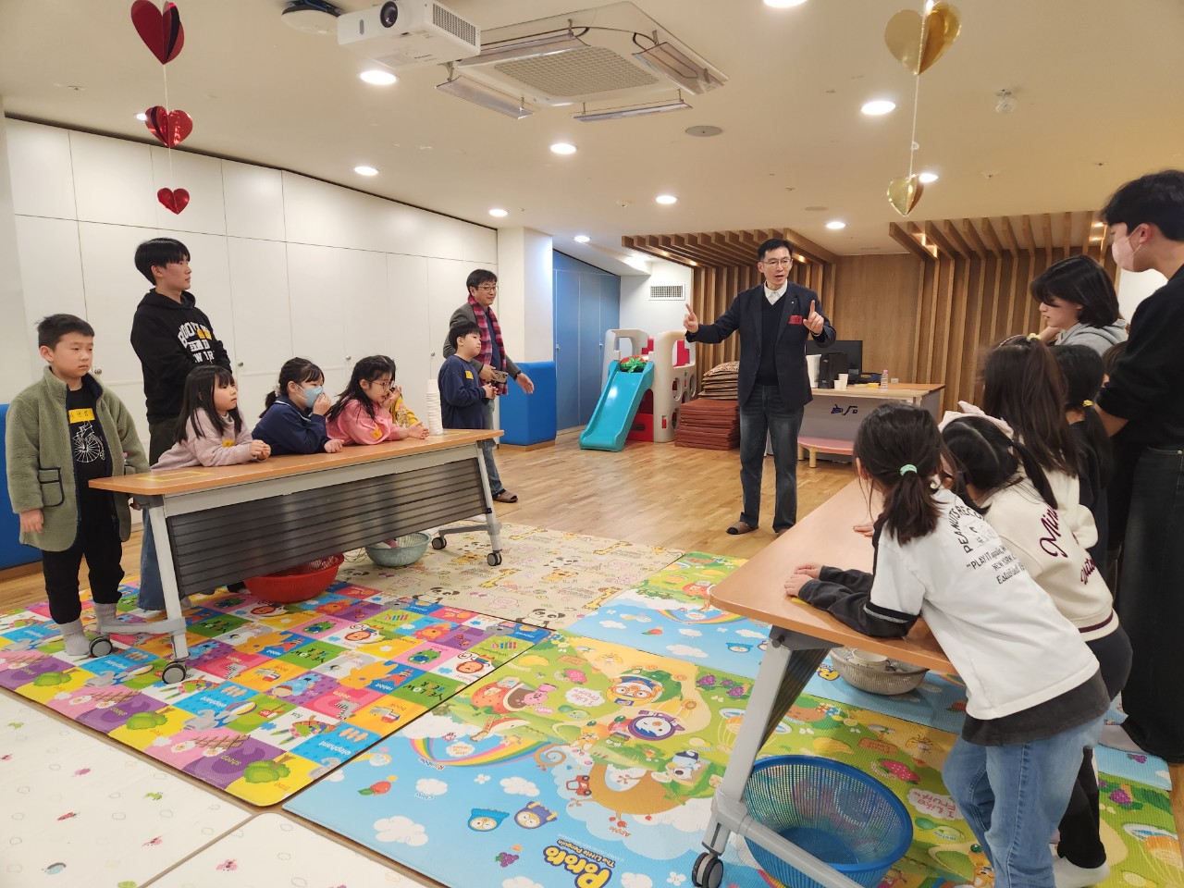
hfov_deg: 73.9
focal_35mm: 23
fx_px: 787
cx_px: 592
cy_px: 444
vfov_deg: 58.9
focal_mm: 5.4
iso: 160
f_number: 1.8
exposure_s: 1/120
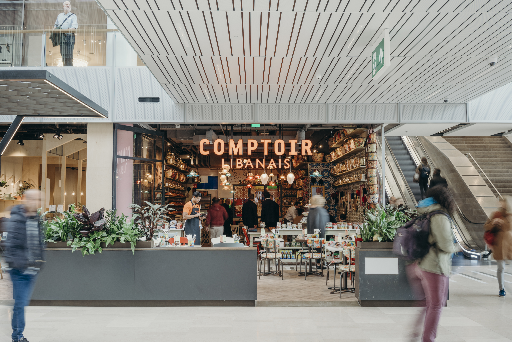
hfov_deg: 54.4
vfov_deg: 37.9
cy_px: 171
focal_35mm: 35
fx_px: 498
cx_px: 256
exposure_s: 1/3
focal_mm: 35
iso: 50
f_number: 8
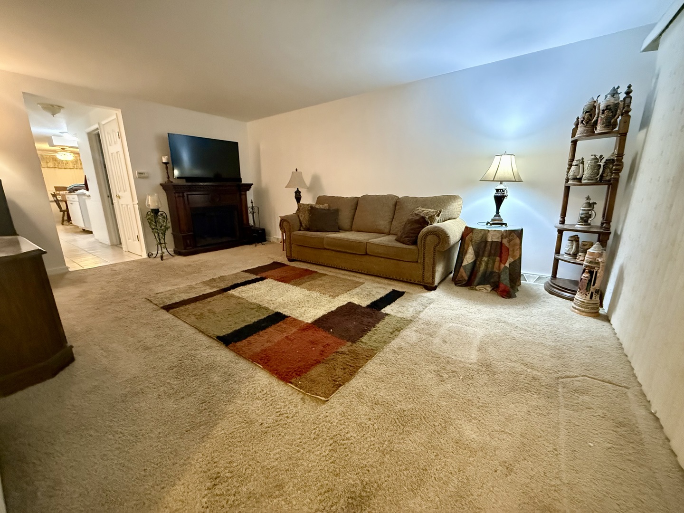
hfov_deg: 102.1
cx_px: 342
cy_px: 256
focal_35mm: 14
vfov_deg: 85.7
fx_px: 277
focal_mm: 2.22
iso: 1250
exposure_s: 1/40
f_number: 2.2
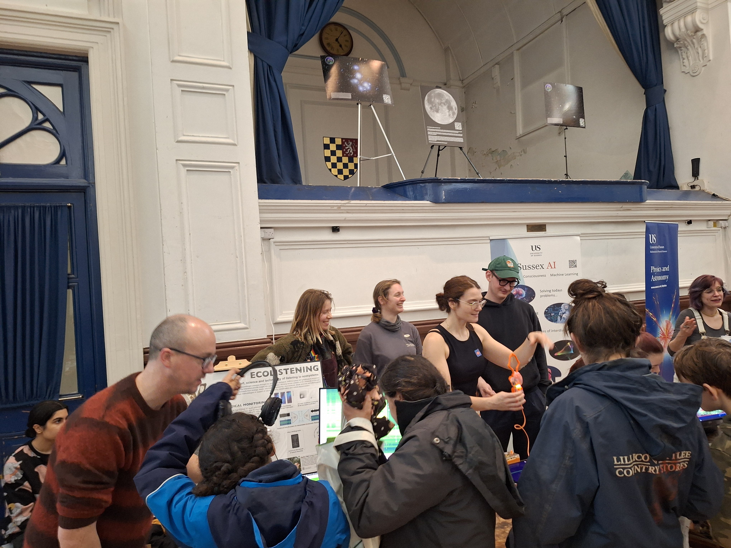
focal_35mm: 23
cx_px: 366
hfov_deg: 73.9
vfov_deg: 58.9
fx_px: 486
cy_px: 274
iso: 250
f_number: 1.8
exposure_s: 1/25
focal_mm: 5.54
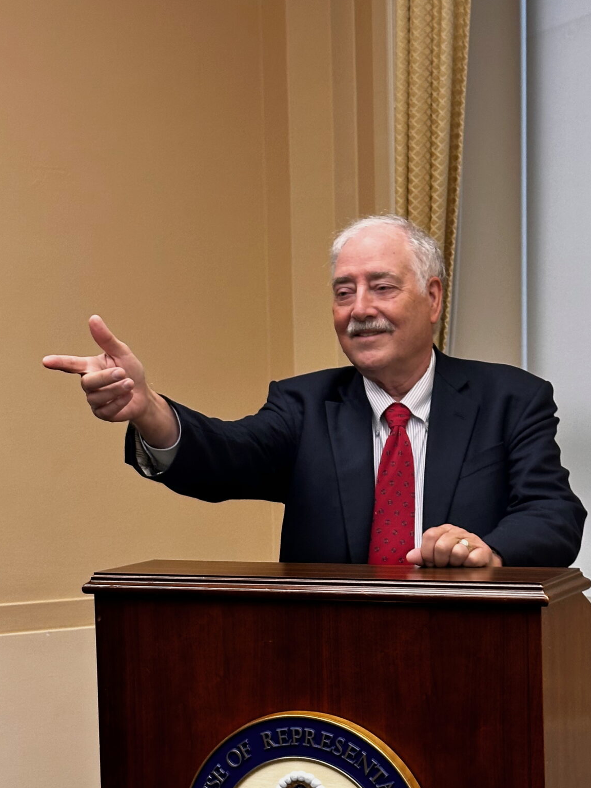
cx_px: 339
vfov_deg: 24.3
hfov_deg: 18.4
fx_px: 1821
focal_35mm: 80
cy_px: 526
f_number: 1.78
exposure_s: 1/60
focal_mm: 6.86
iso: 160
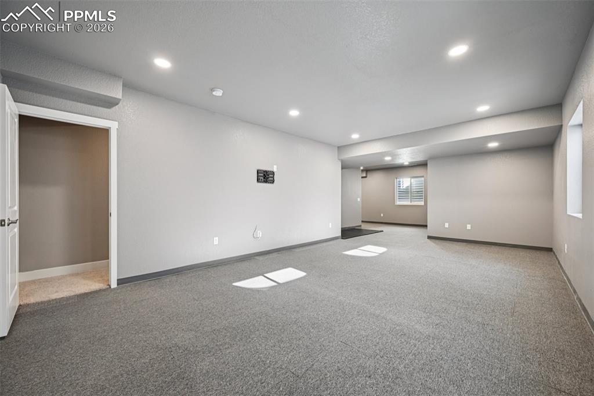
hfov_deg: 104.3
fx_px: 231
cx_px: 297
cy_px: 198
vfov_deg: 81.2
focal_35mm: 14
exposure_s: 1/10
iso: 400
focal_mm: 14
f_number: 8
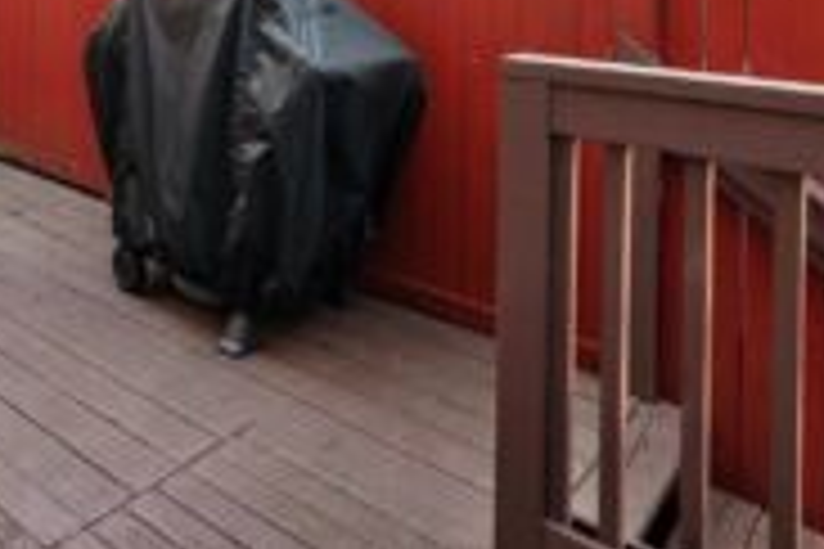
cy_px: -47
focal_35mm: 35
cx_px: 221
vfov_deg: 33.3
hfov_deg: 52.4
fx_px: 801
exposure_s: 1/160
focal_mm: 16
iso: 1600
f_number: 5
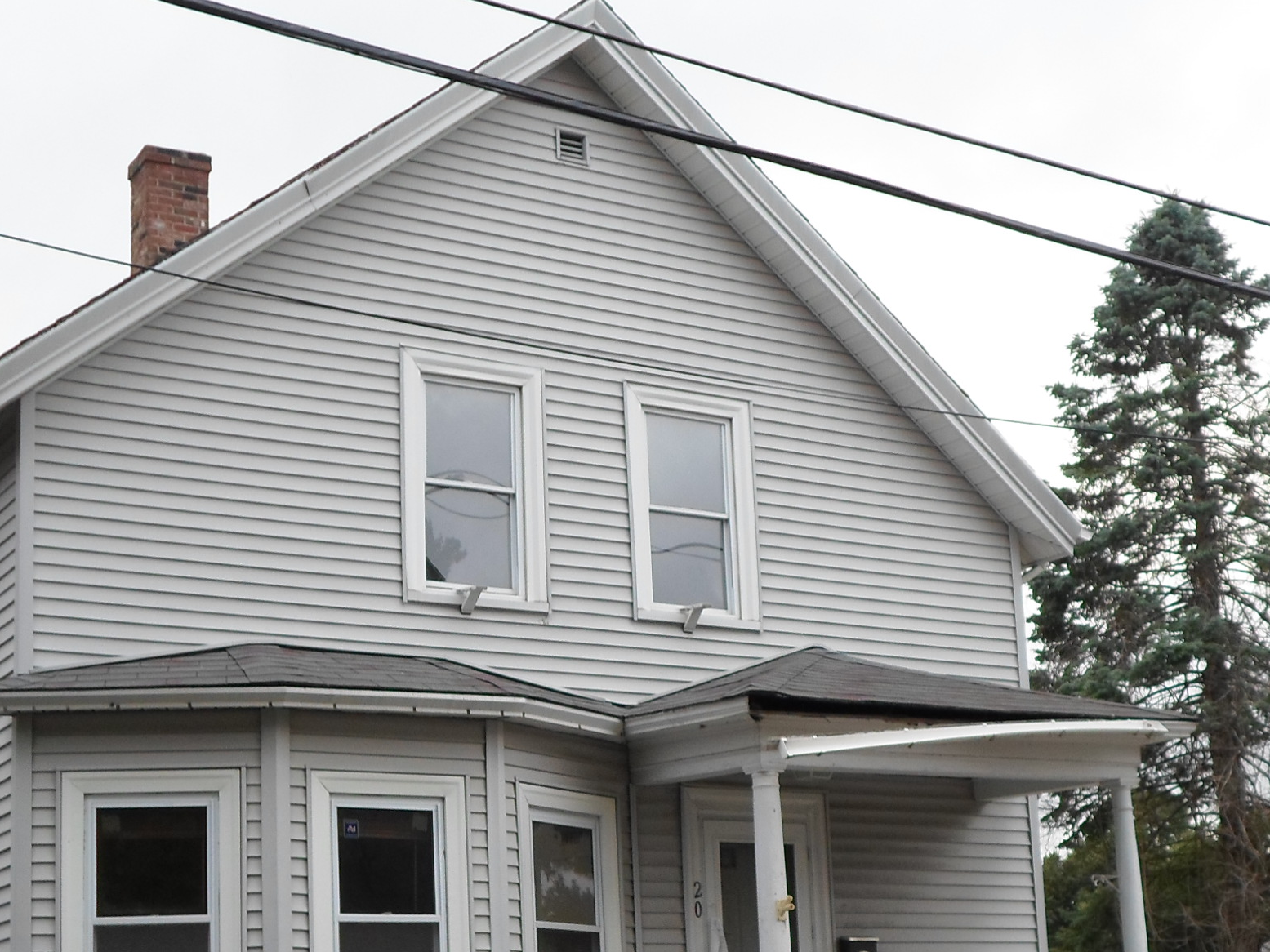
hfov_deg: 32.2
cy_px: 701
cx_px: 657
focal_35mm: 60
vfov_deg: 24.2
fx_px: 2201
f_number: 3
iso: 80
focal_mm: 6.5
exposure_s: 1/125
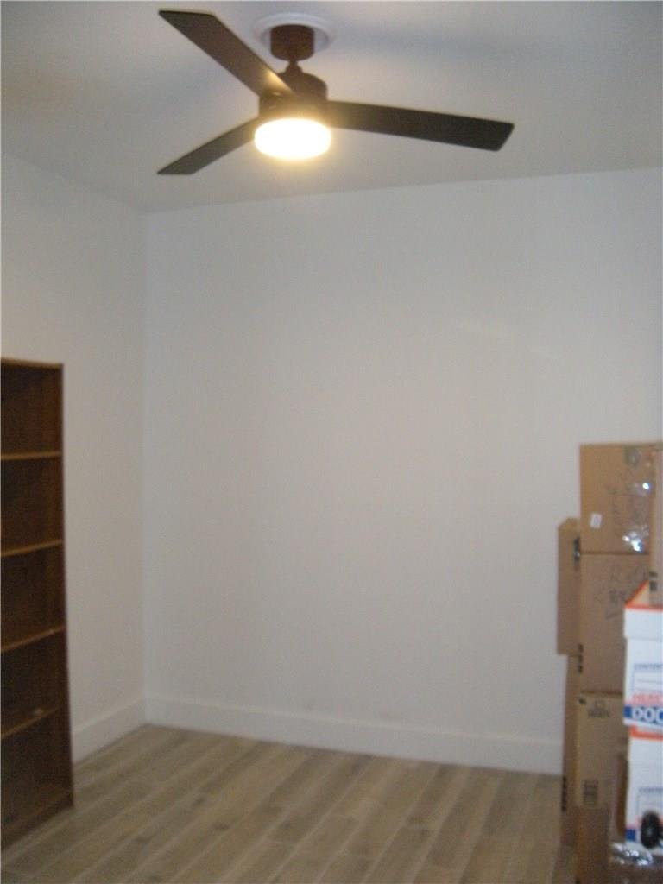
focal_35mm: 35
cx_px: 332
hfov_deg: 40.7
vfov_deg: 52.6
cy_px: 442
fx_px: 894
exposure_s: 1/30
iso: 400
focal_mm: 5.9
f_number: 3.8
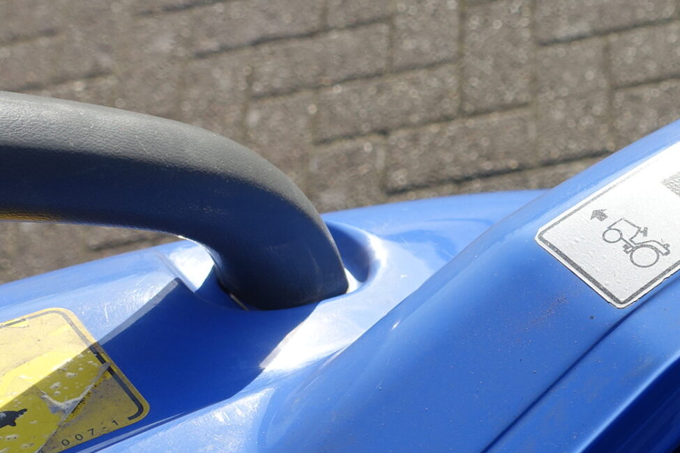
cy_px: 266
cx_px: 803
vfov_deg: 21.5
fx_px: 1190
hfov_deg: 28.1
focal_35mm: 63
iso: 125
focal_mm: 8.8
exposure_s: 1/500
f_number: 4
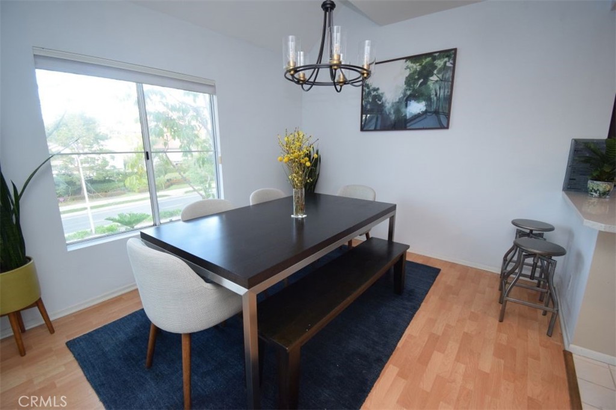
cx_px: 308
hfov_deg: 100.4
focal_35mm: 15
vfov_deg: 77.3
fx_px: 257
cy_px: 205
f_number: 4.5
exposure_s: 1/60
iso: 900
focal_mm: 10
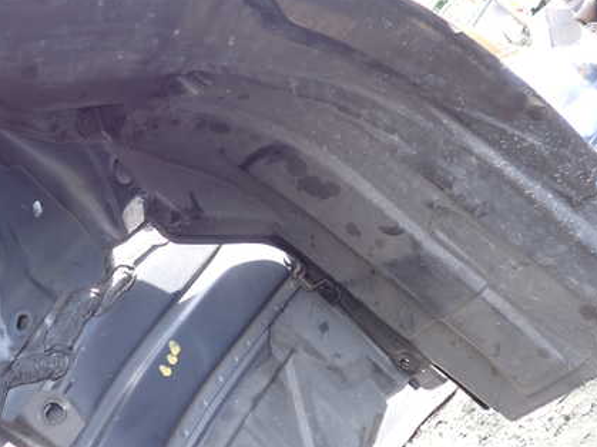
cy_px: 201
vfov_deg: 33.6
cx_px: 255
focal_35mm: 43
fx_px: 741
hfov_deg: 43.7
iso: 200
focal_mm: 5.4
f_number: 2.3
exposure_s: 1/80
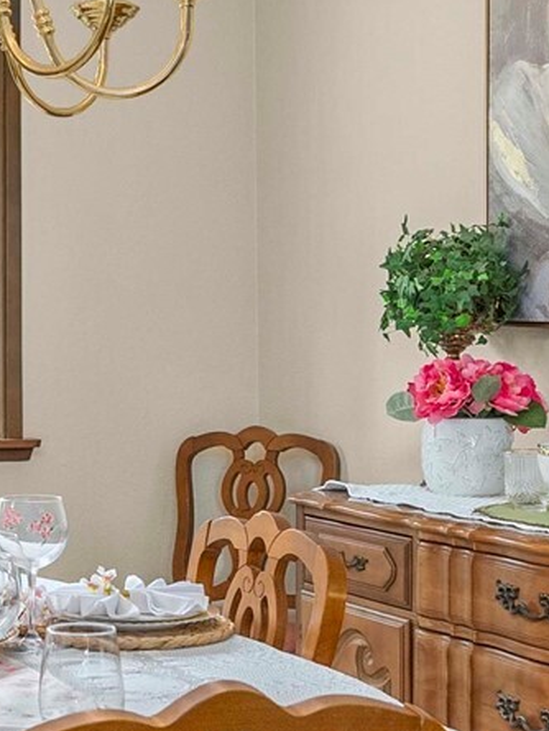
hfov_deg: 18.3
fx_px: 1627
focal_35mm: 77
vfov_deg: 25.3
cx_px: -91
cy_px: 371
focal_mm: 21
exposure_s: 1/20
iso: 1000
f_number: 7.1
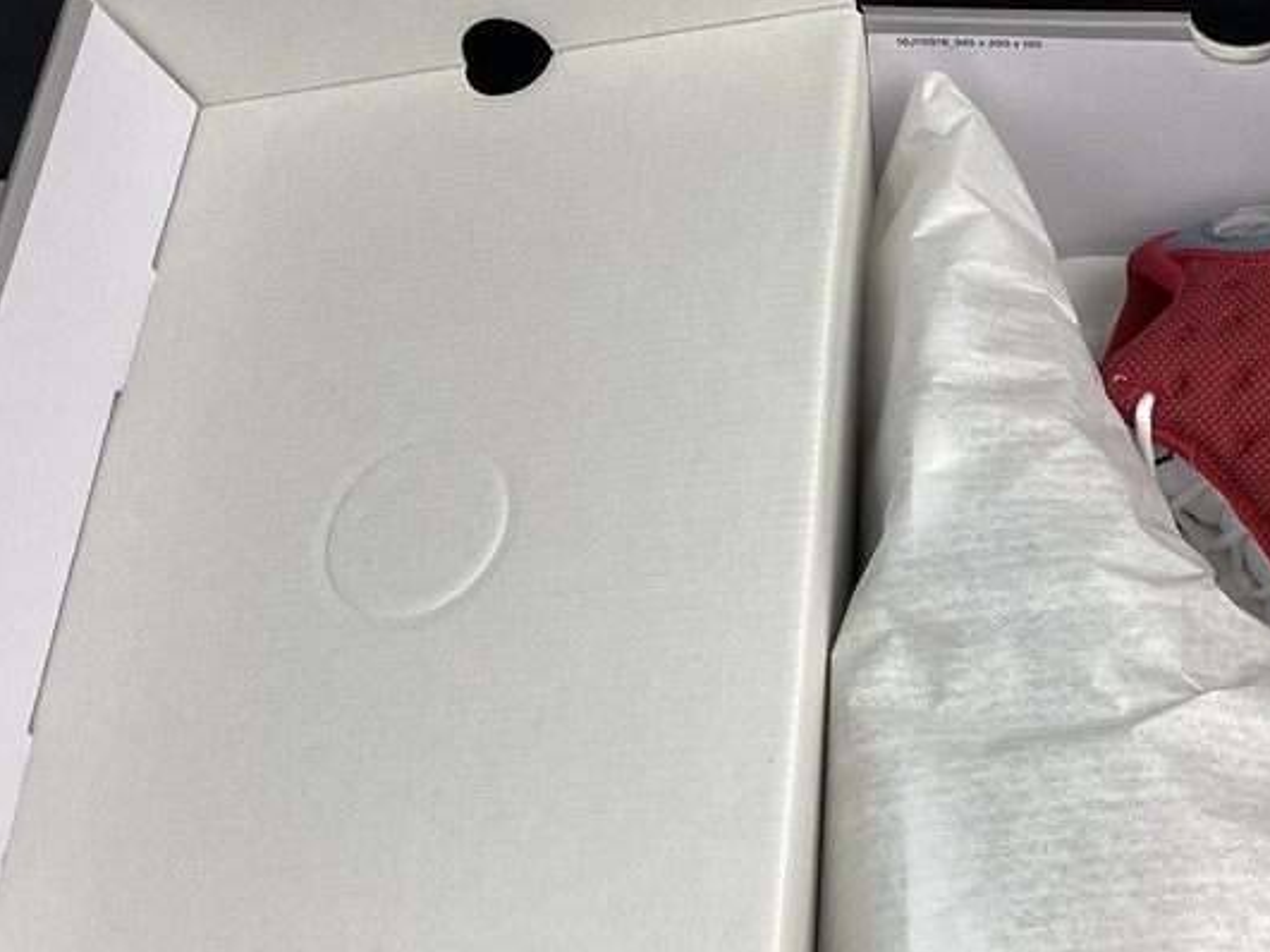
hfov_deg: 38.1
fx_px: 1797
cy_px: 627
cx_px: 923
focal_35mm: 49
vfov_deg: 29.5
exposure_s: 1/114
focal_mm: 4.25
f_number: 1.8
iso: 32
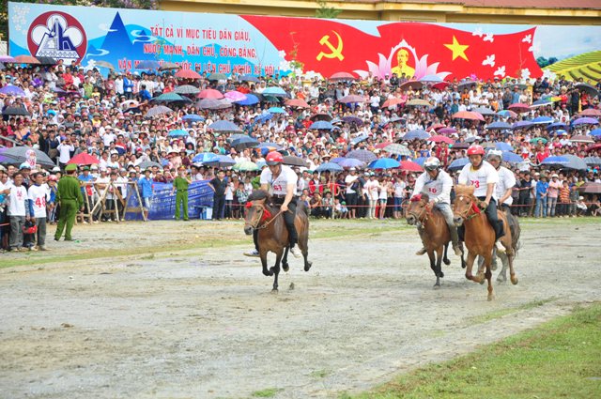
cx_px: 300
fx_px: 1876
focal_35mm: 112
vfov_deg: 12.1
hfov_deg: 18.2
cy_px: 200
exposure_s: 1/1000
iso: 500
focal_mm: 75
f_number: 5.3
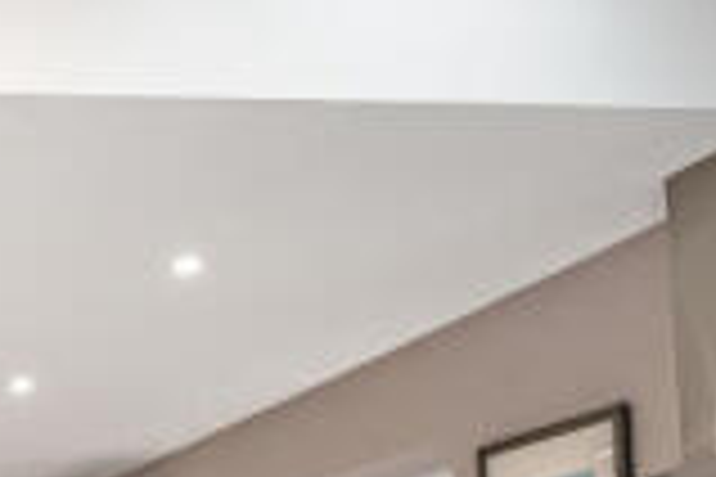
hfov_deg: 21.9
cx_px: -507
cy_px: 794
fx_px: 1313
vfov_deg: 17.6
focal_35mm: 66
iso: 400
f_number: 8
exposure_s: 1/25
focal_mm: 16
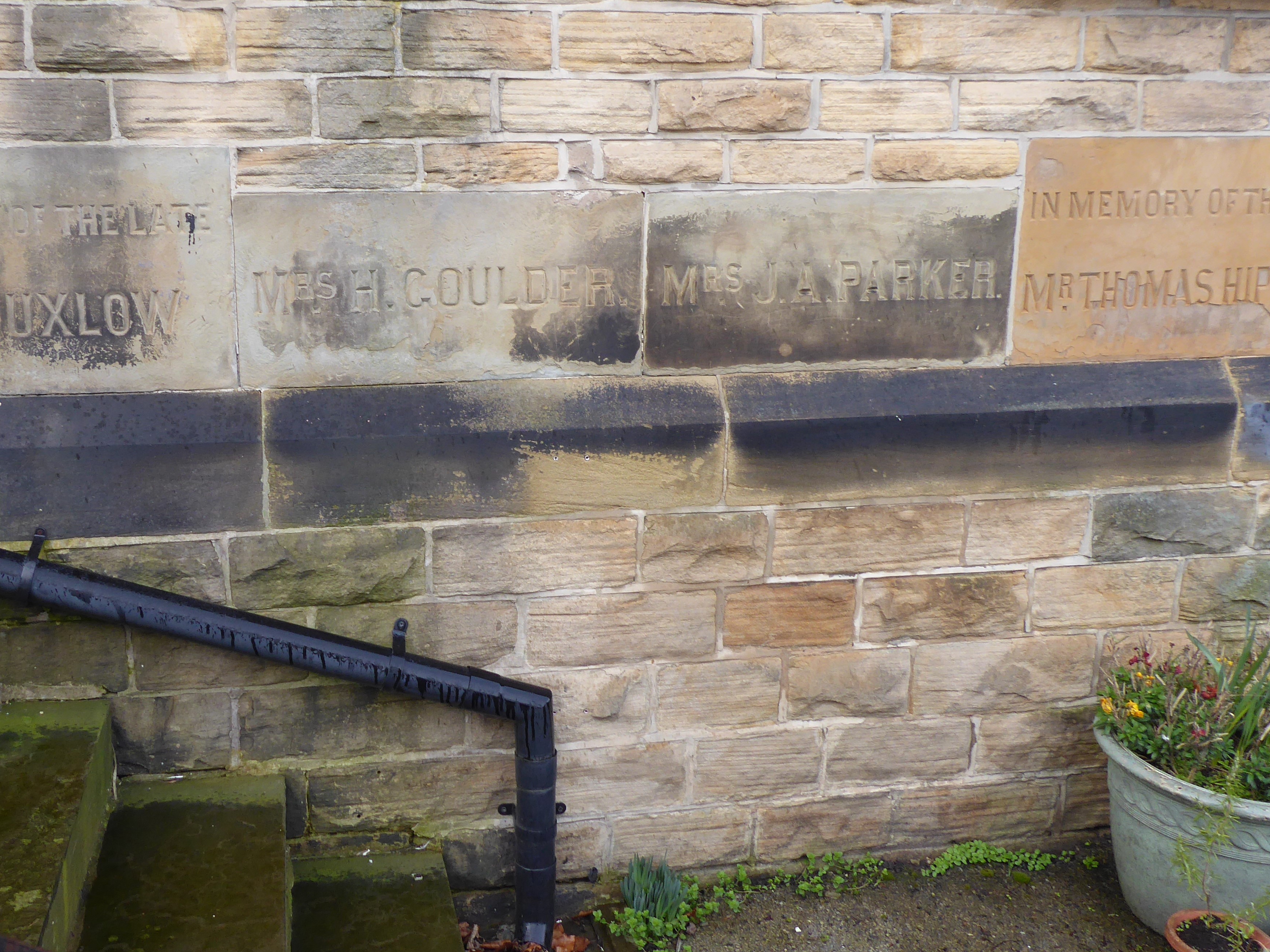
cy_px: 420
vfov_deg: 40.6
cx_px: 474
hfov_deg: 52.1
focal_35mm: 35
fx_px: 1284
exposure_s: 1/80
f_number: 3.3
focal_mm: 4.3
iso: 100
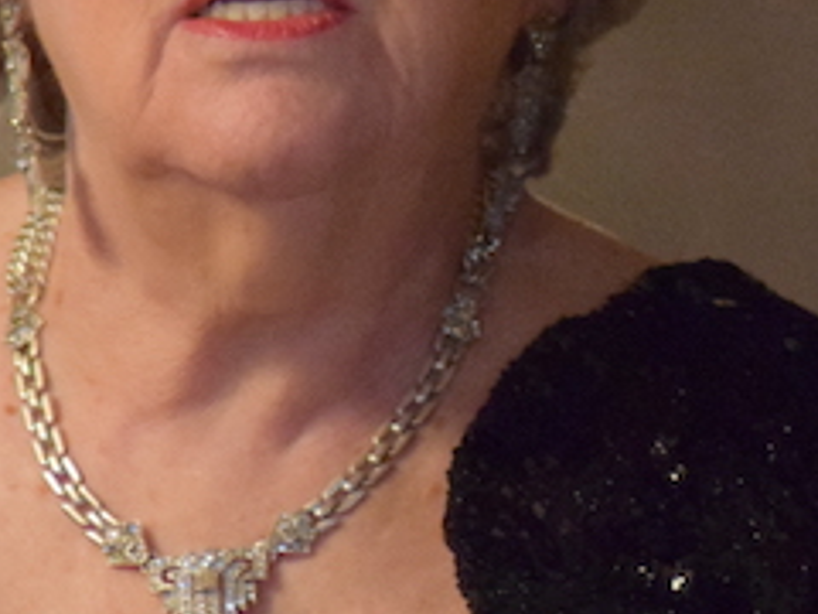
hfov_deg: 2.1
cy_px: 46
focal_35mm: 955
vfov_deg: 1.6
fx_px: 22569
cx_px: 845
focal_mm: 155
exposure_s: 1/100
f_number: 4.5
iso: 6400
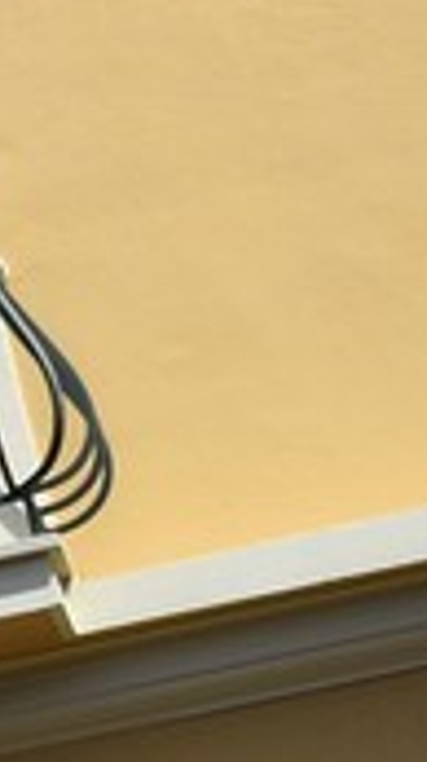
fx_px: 4681
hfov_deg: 3.7
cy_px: 656
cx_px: -2782
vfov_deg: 9.3
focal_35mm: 232
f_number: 14
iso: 200
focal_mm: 24
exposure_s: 1/250
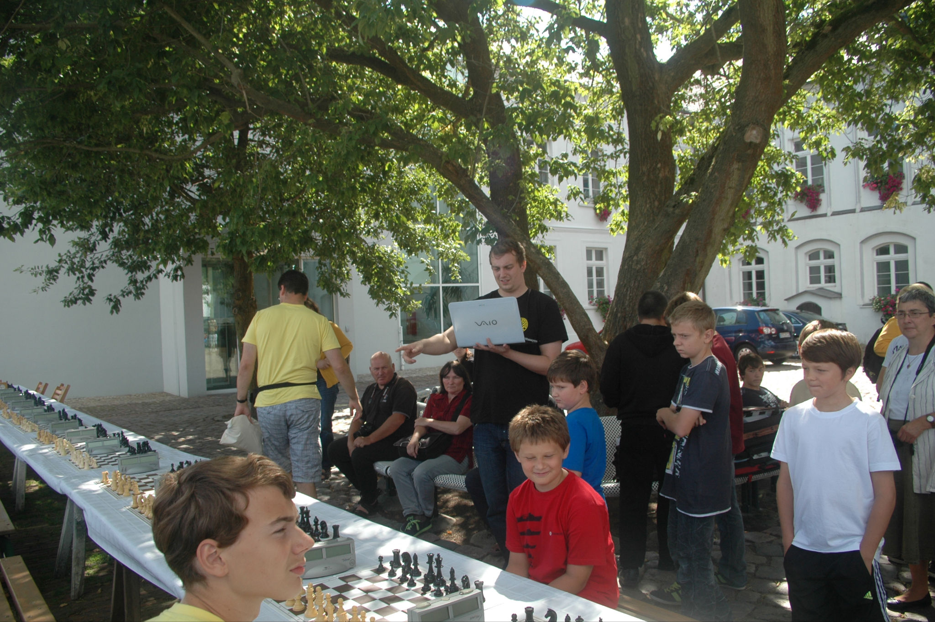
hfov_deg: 67.4
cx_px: 468
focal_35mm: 27
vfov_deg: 47.9
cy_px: 311
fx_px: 701
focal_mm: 18
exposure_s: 1/200
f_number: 7.1
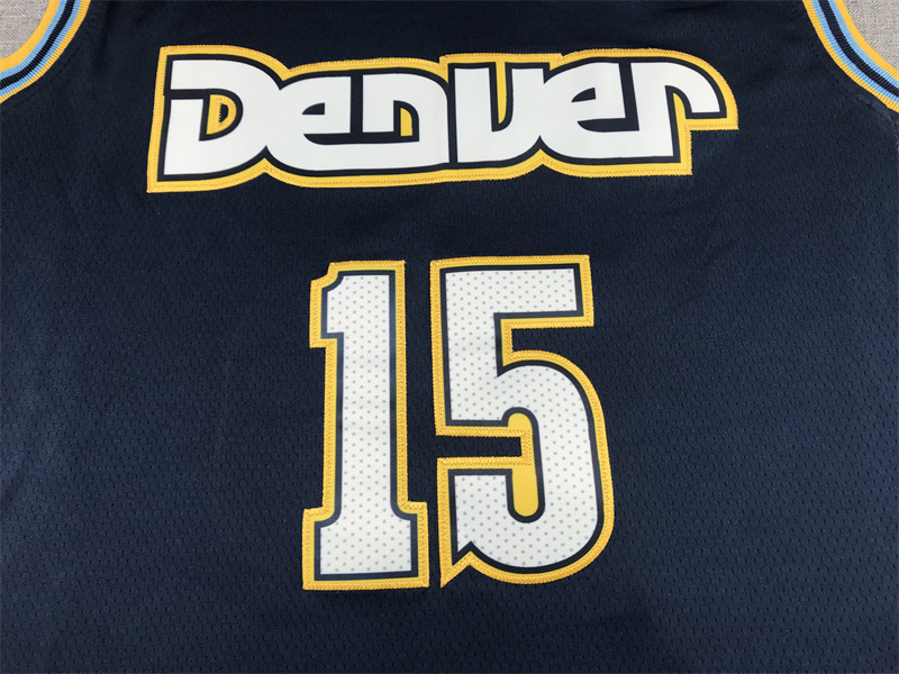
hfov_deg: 63.4
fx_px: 727
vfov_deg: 49.7
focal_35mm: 28
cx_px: 450
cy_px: 337
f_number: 1.8
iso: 25
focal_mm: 3.99
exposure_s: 1/50
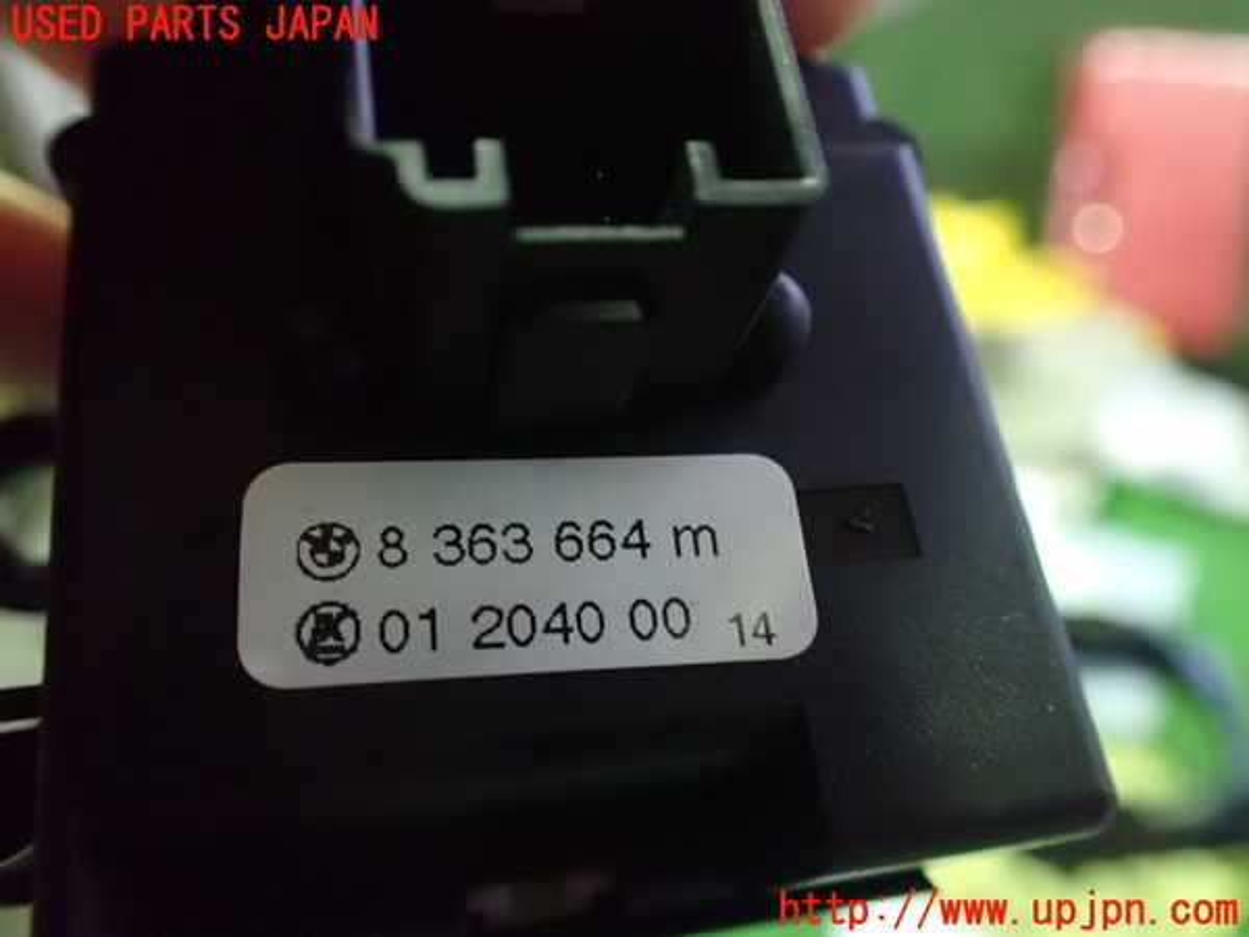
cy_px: 468
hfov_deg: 60.0
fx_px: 1082
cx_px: 624
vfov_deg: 46.8
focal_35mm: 30
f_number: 2.3
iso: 1600
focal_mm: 5.4
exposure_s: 1/30
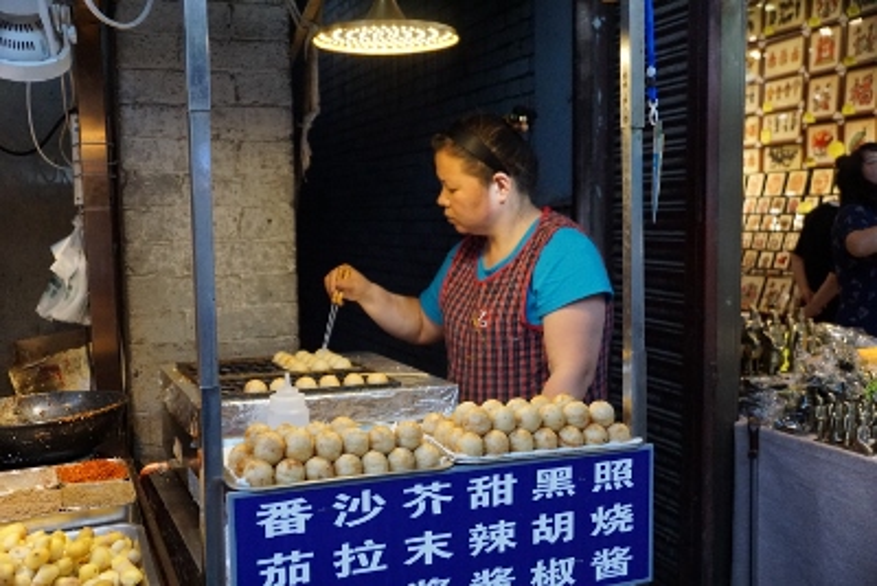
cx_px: 438
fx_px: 950
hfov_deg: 49.5
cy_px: 293
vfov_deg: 34.2
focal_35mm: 39
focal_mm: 26
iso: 3200
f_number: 4
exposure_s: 1/2000
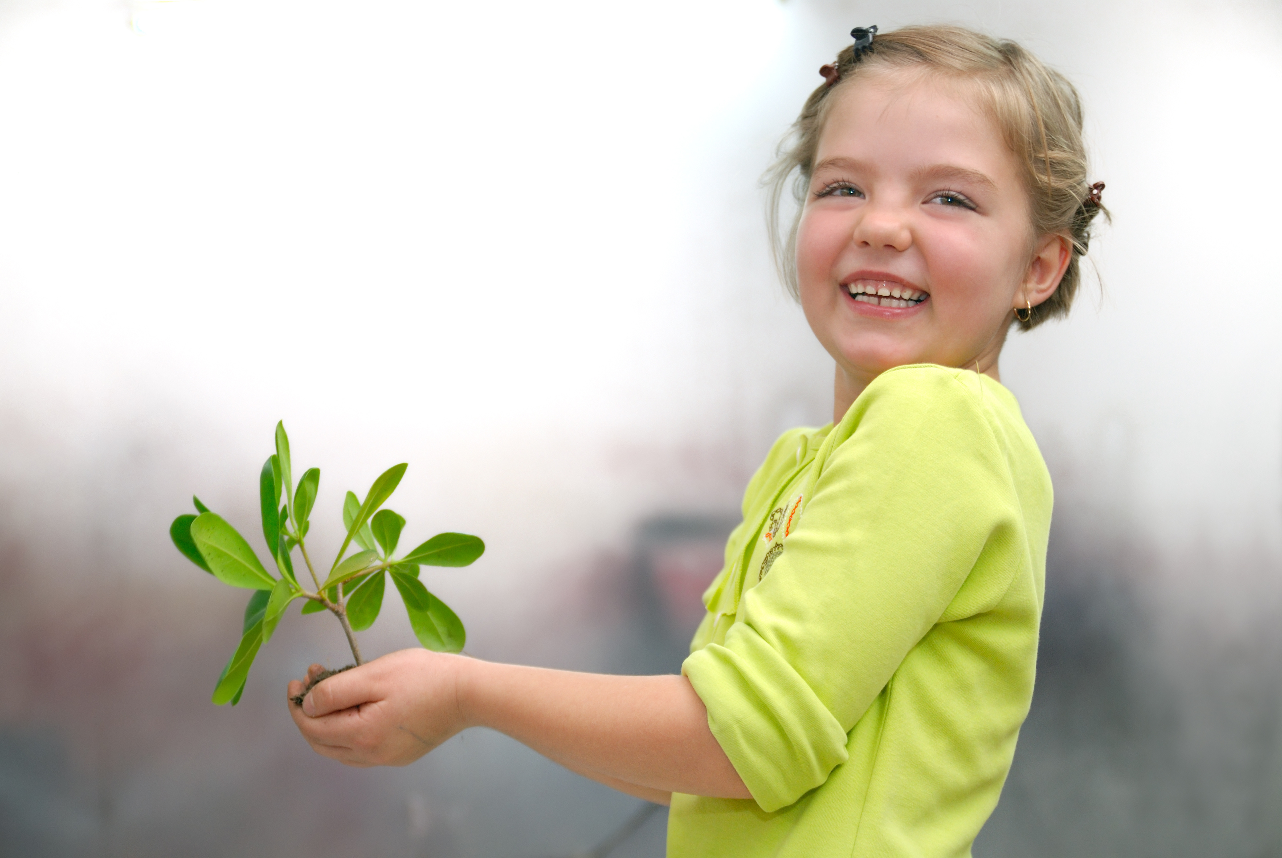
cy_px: 429
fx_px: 2032
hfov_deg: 35.0
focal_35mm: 57
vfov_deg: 23.8
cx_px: 641
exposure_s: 1/125
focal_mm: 38
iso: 100
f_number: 2.8
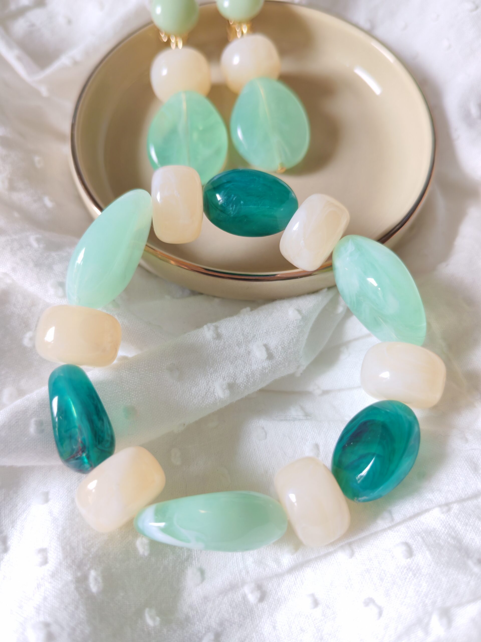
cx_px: 240
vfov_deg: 65.3
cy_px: 321
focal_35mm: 27
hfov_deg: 51.4
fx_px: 500
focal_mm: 5.52
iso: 320
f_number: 1.95
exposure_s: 1/100
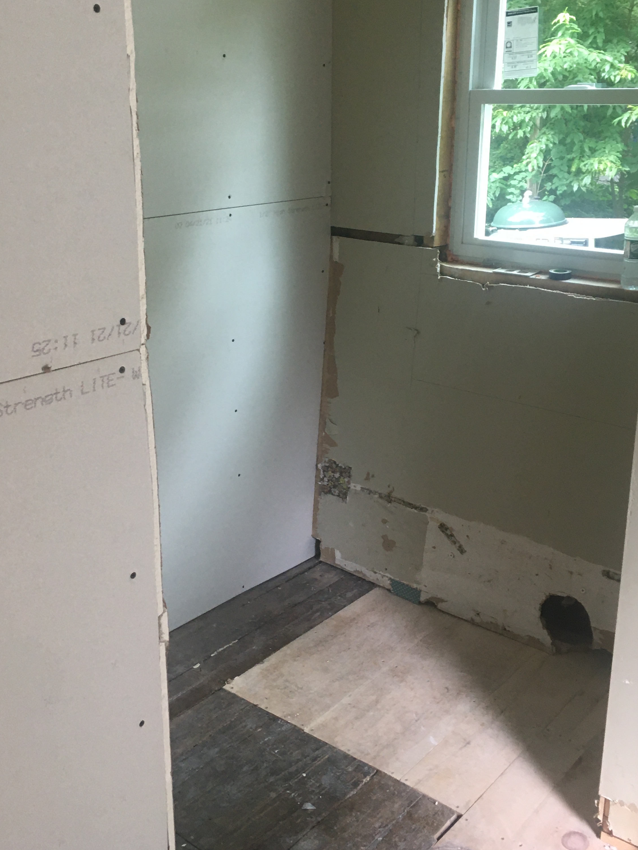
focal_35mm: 39
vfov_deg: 47.8
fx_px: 958
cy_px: 386
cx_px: 283
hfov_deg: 36.8
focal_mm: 4.15
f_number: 2.2
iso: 40
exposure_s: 1/30
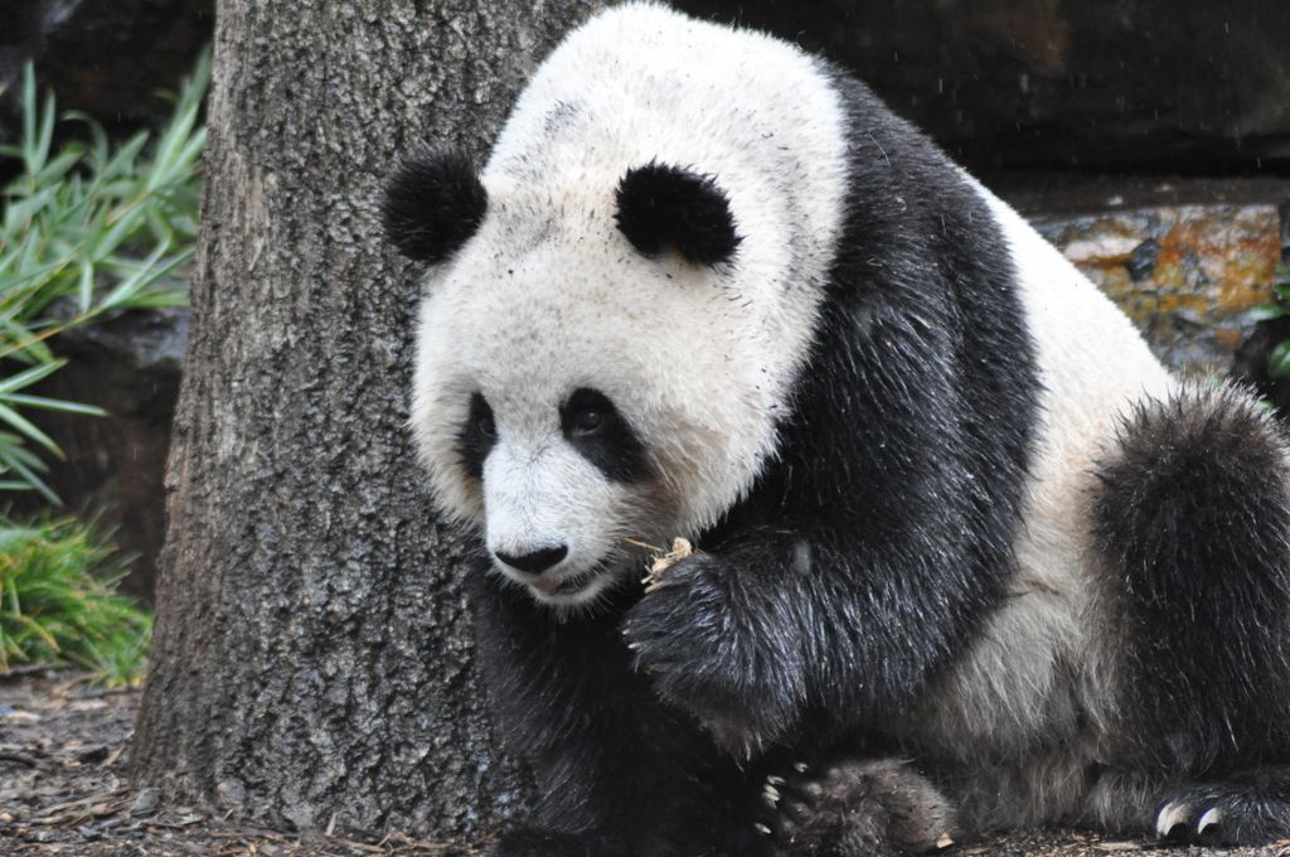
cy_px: 428
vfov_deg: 3.0
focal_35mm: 450
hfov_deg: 4.6
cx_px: 645
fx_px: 16104
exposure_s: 1/400
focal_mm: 300
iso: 1600
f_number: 5.6
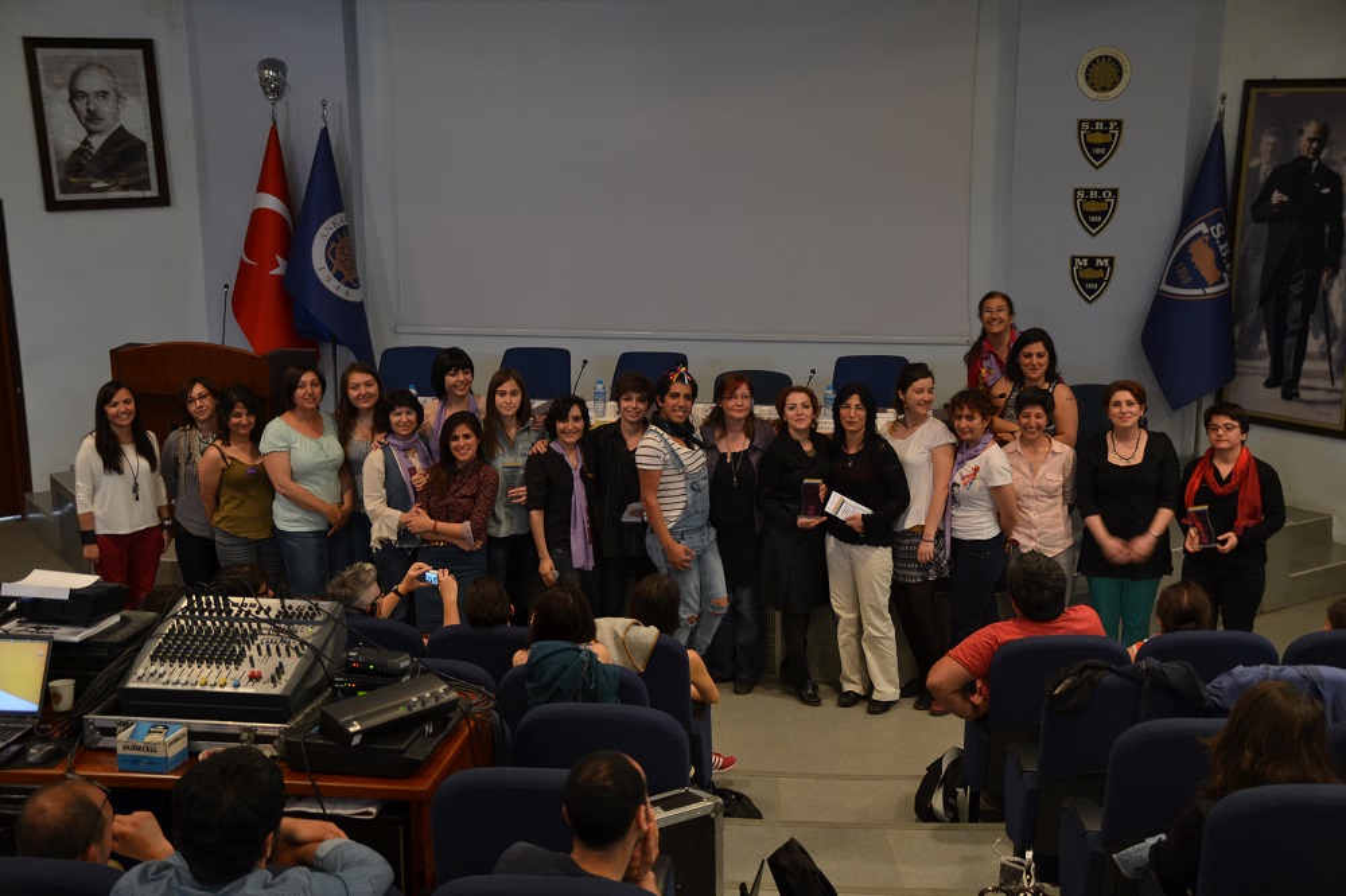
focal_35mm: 51
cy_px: 448
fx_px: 1906
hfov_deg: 38.9
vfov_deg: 26.5
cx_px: 673
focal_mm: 34
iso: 500
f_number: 4.2
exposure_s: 1/15
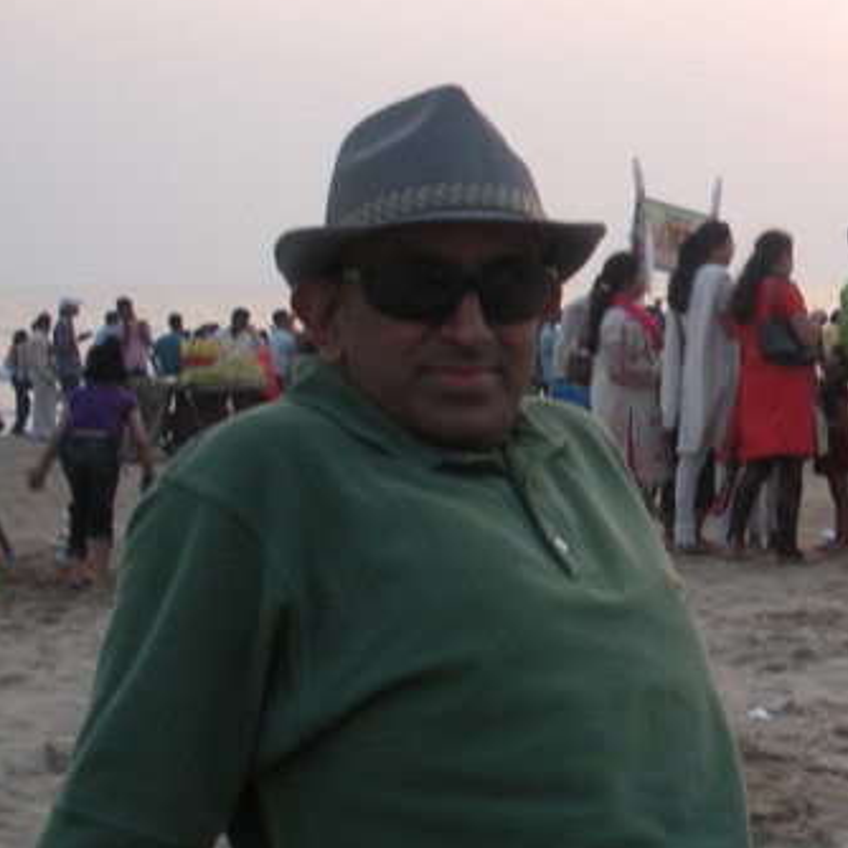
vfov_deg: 19.9
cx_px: 1092
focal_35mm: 87
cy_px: 462
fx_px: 2411
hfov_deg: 18.6
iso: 64
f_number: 3.5
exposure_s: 1/76.1
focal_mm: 6.3
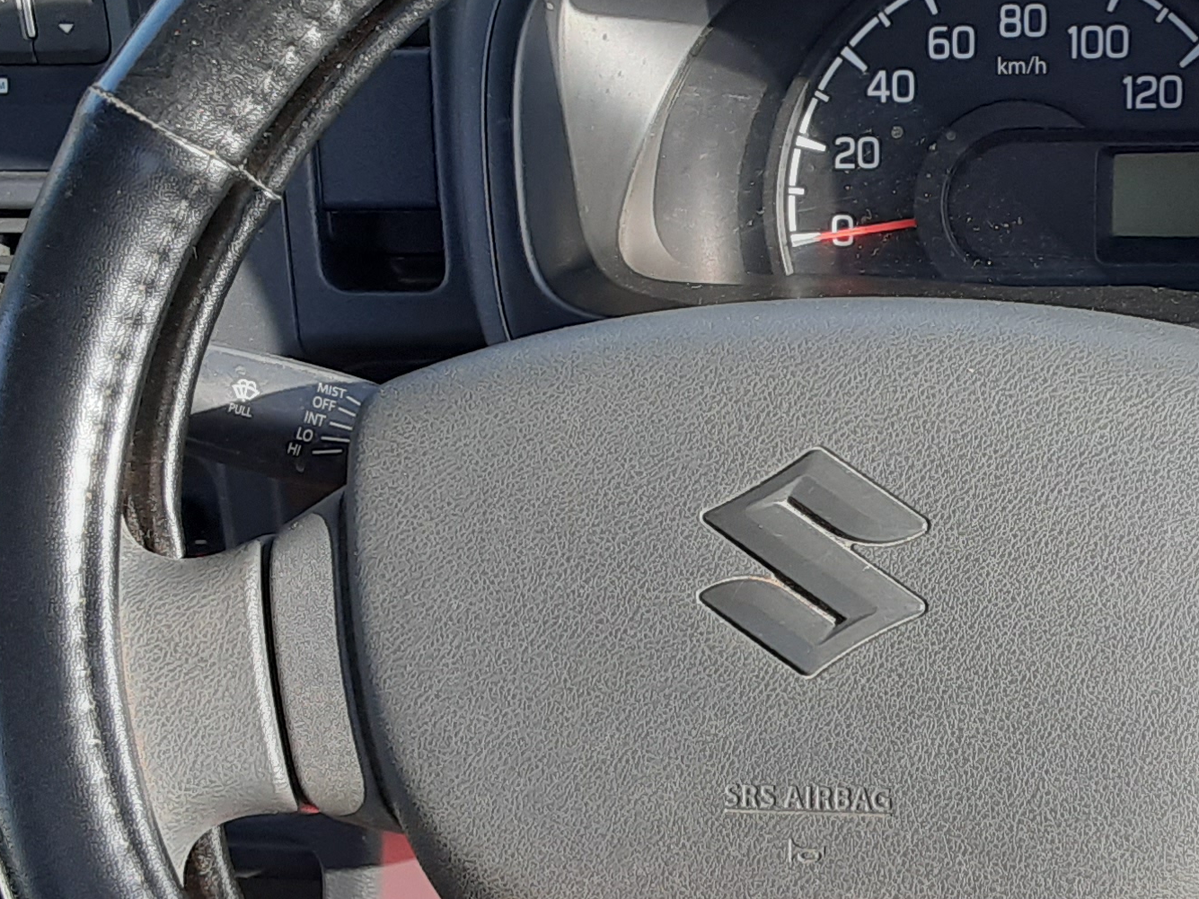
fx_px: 2286
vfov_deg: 22.2
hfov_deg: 28.7
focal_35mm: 66
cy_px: 527
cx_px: 965
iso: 40
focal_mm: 2.91
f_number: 1.9
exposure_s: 1/336
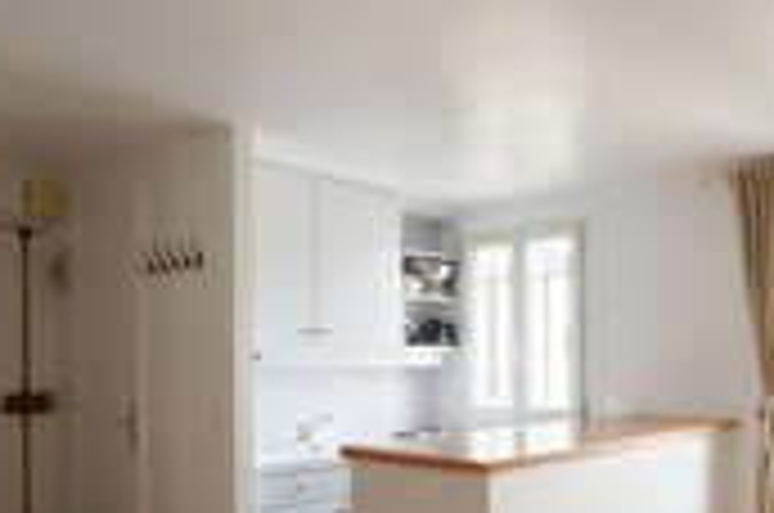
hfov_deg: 52.7
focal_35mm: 32
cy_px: 369
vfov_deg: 40.1
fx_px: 687
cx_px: 675
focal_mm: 14
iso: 200
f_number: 10
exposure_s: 1/1.6
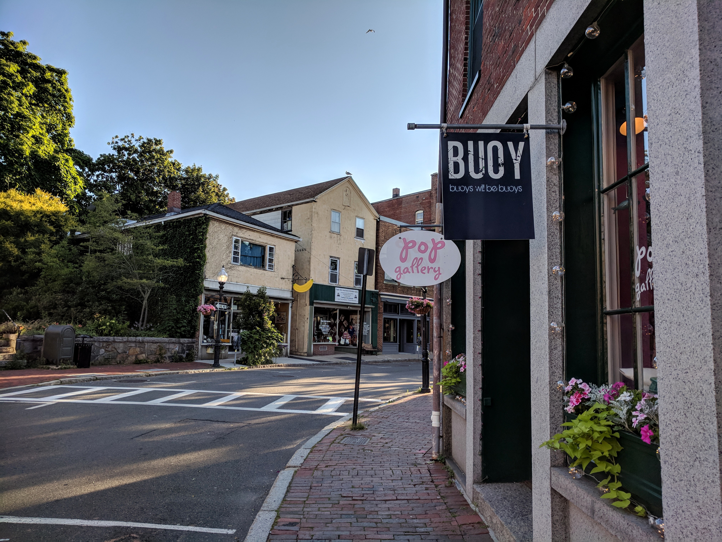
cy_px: 271
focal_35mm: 26
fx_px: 542
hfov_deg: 67.3
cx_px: 361
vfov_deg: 53.1
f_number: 2
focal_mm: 4.67
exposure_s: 1/1149
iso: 50
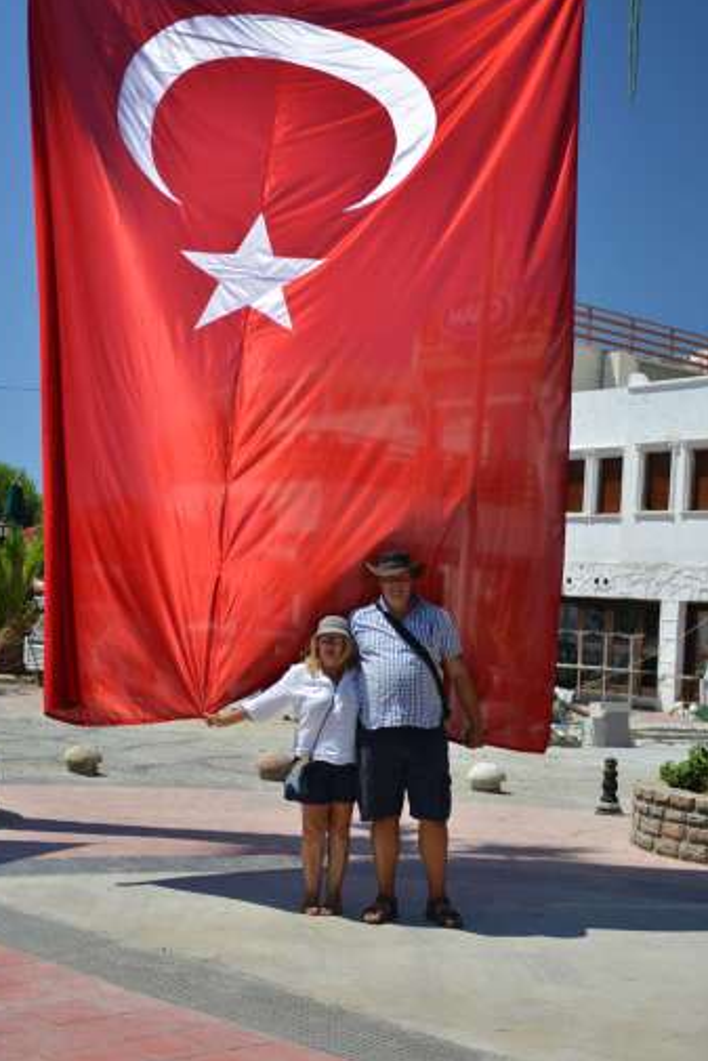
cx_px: 292
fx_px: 1680
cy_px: 485
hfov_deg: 23.8
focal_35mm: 57
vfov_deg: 35.0
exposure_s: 1/2000
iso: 220
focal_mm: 48
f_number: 2.8
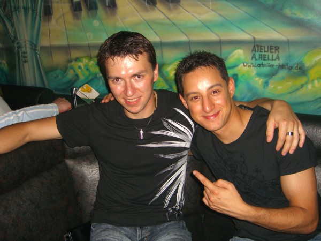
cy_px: 120
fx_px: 352
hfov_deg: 49.0
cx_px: 160
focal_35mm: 38
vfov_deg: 37.7
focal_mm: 7.9
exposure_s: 1/60
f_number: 2.8
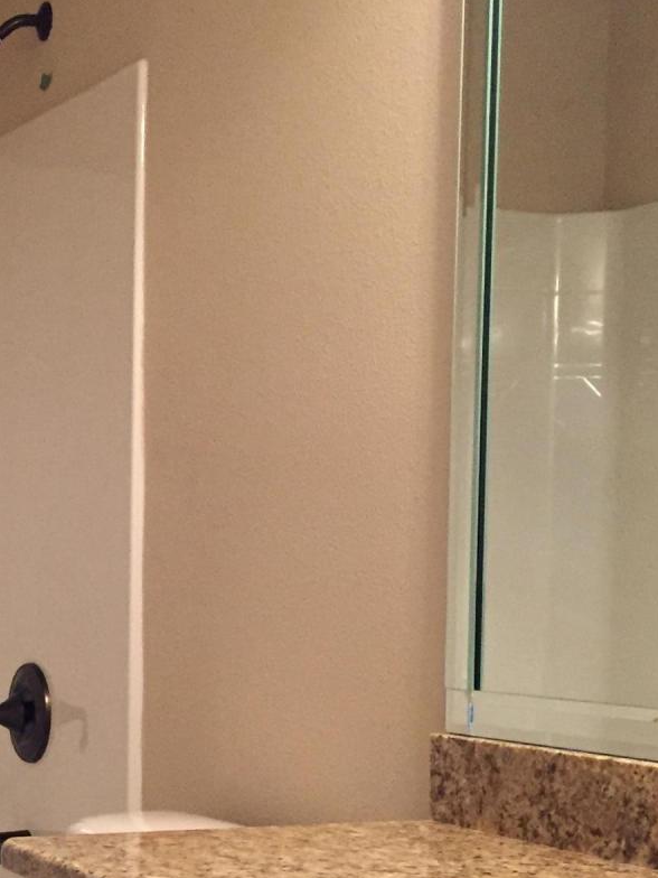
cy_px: 702
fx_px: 1876
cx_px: 50
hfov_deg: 19.5
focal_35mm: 74
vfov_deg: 25.9
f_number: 2.2
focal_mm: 4.15
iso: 200
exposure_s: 1/30
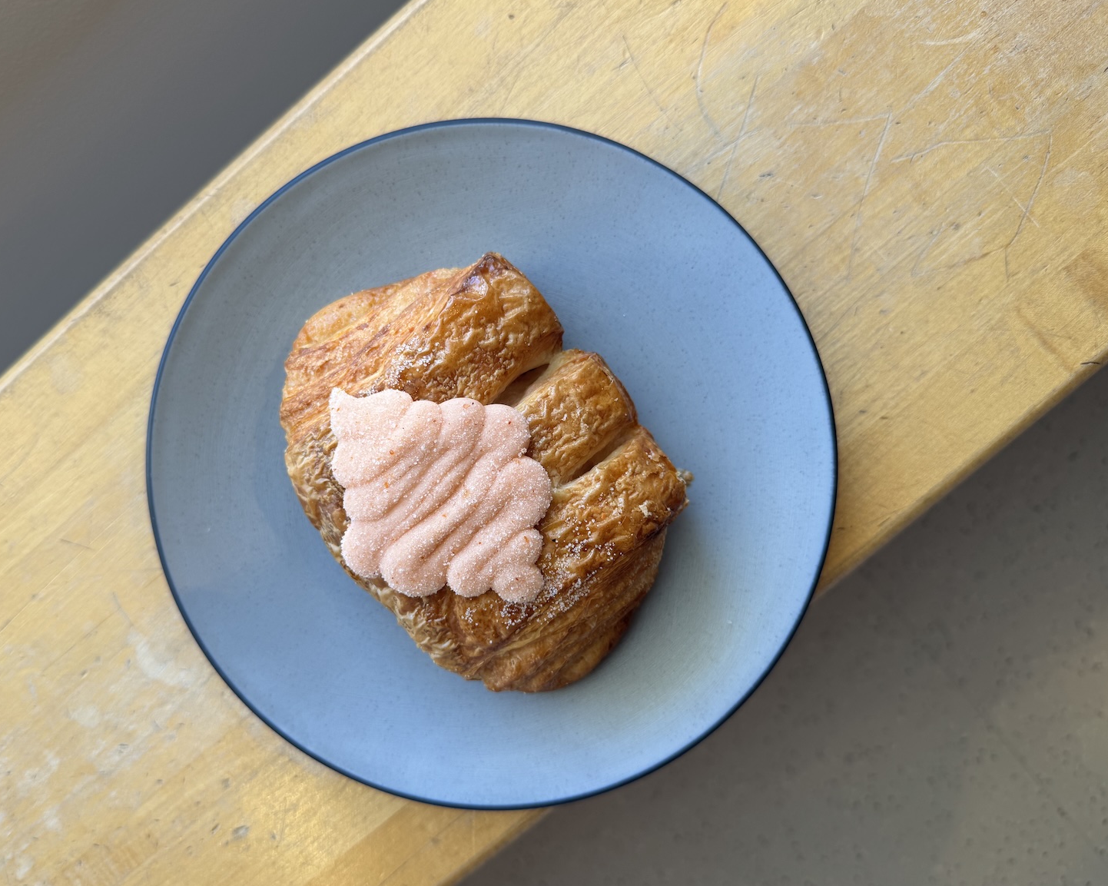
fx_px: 852
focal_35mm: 26
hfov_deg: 65.9
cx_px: 499
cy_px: 441
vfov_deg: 54.9
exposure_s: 1/190
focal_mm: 6.76
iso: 64
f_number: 1.78
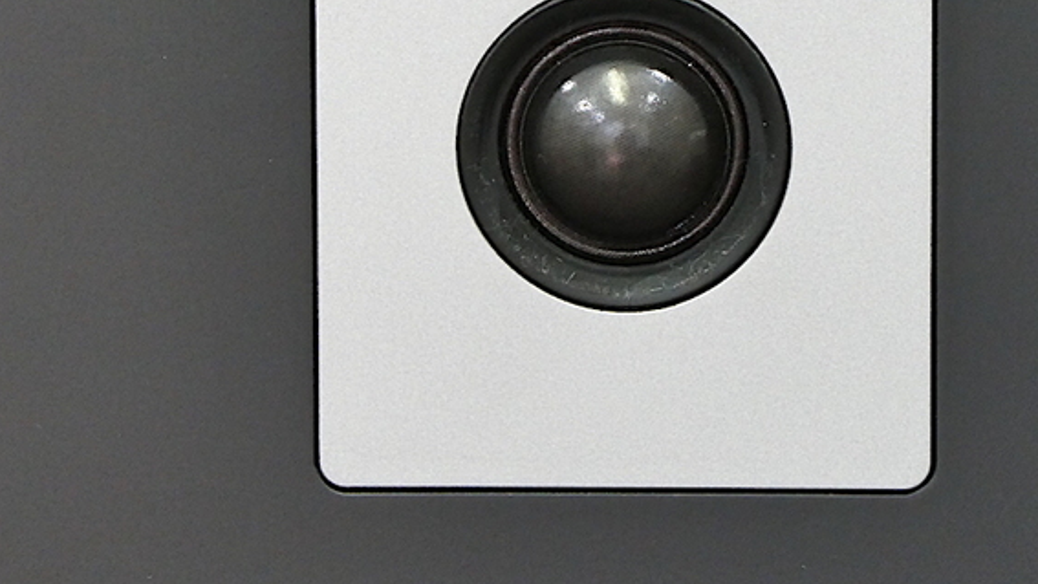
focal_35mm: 249
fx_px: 6854
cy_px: 123
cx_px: 610
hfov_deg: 8.7
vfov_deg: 4.9
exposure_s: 1/6
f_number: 7.1
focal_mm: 24.2
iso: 400
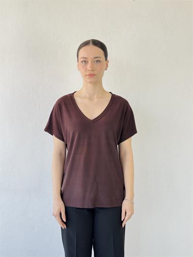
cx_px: 96
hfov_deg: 30.3
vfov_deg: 39.6
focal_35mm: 48
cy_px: 128
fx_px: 357
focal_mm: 6.76
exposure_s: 1/100
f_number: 1.78
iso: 50
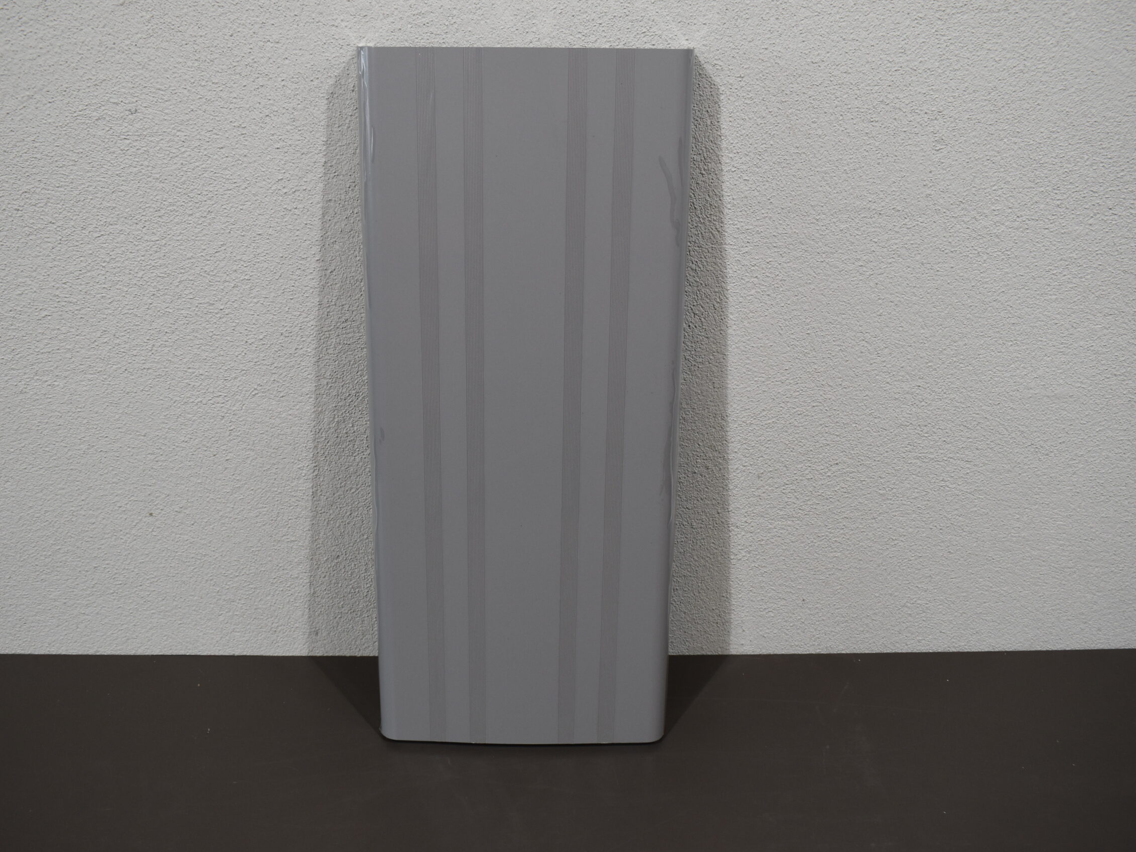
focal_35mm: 36
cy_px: 427
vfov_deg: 39.7
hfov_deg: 51.3
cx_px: 539
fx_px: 1181
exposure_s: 1/125
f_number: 5.6
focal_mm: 22
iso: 360
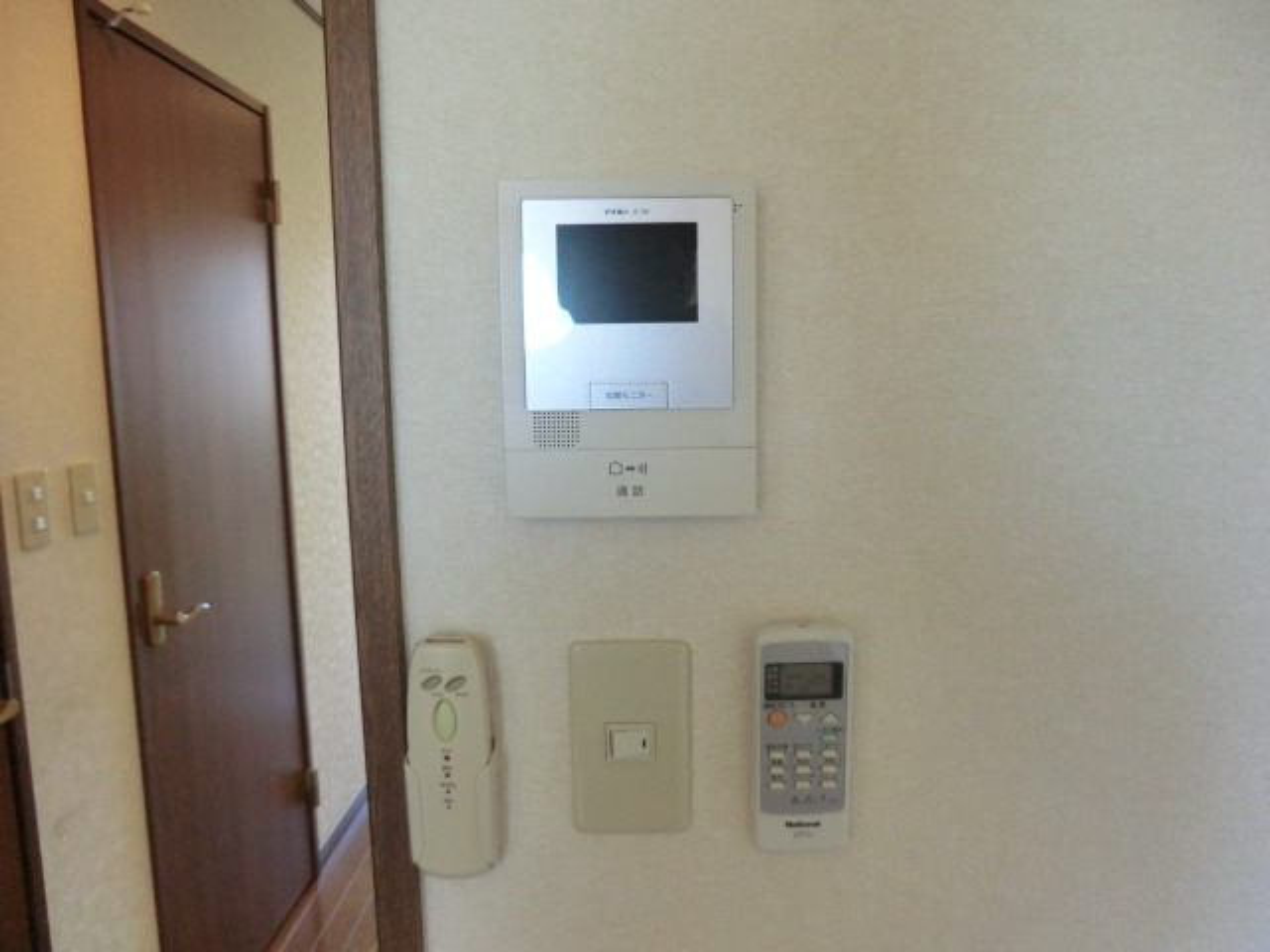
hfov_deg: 71.6
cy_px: 476
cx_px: 635
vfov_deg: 56.8
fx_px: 881
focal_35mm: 24
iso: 320
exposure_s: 1/60
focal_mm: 4.3
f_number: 3.2
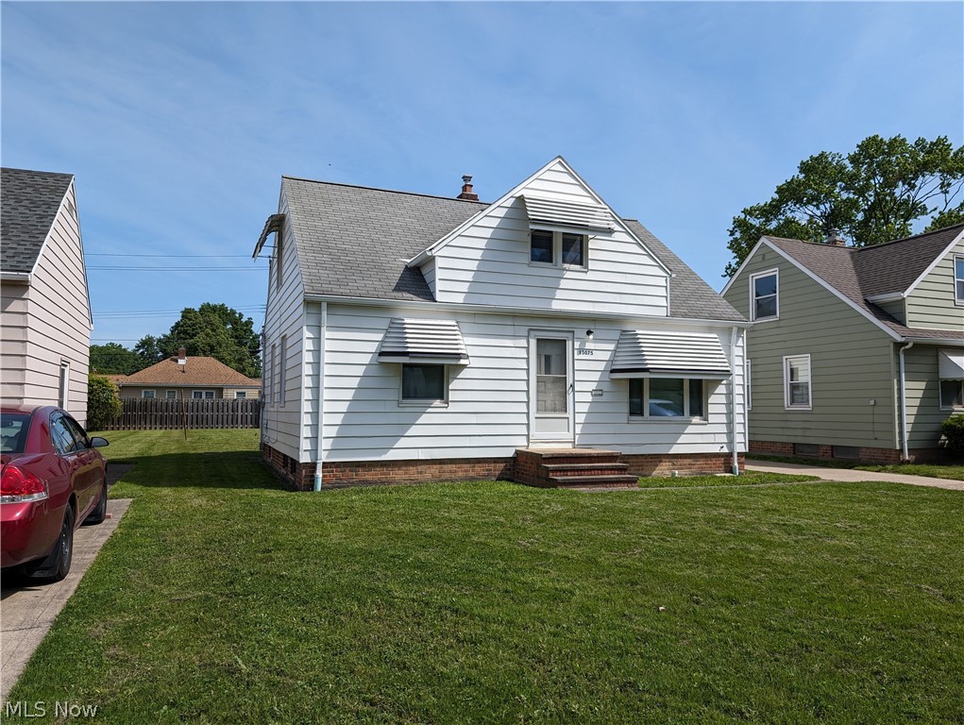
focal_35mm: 24
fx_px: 669
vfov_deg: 56.9
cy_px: 362
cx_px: 482
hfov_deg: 71.5
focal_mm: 6.9
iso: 19
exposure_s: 1/1037
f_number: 1.68
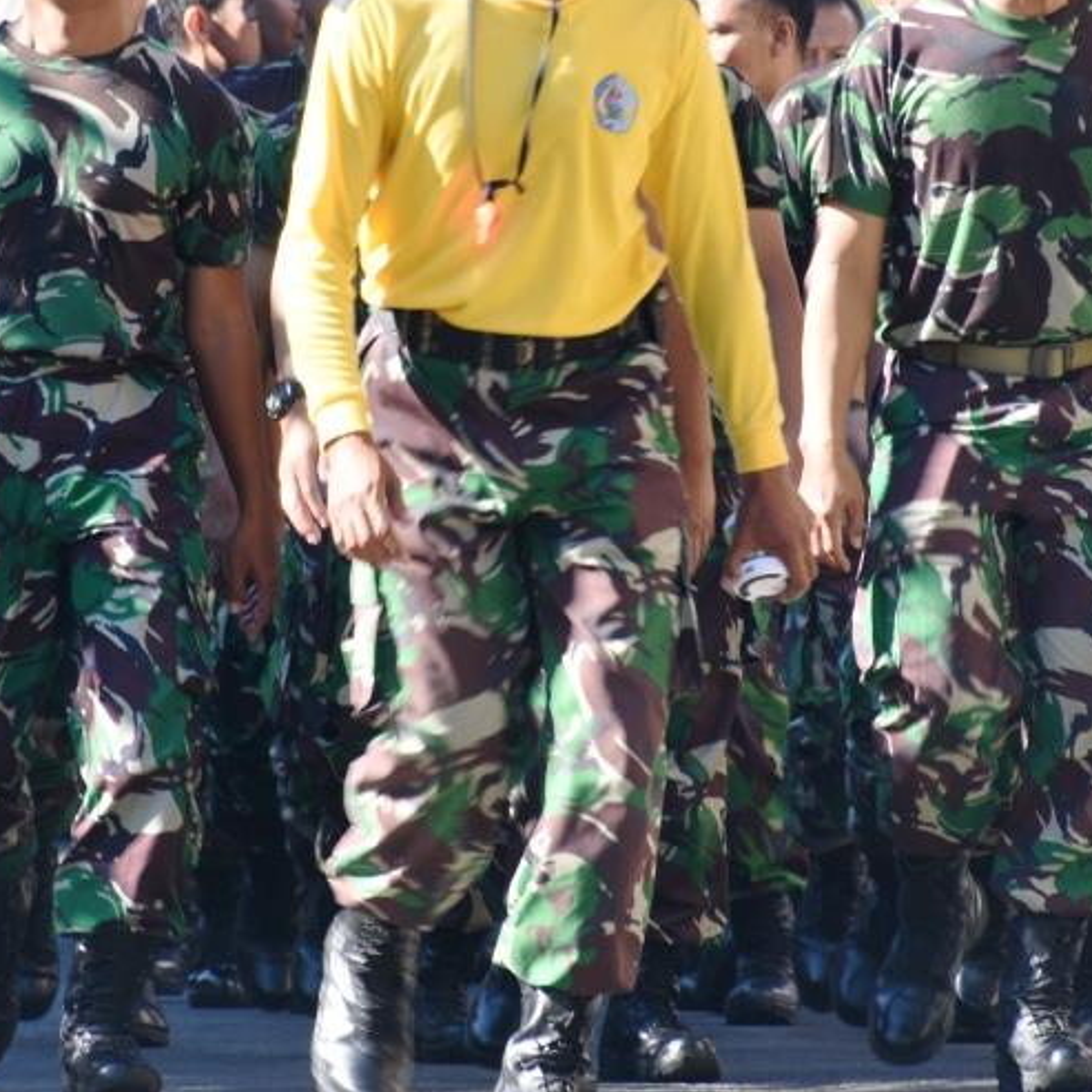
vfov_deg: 2.2
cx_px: 396
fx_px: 28338
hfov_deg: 2.2
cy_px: 433
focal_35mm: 794
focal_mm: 300
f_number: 9
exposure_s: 1/80
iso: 200
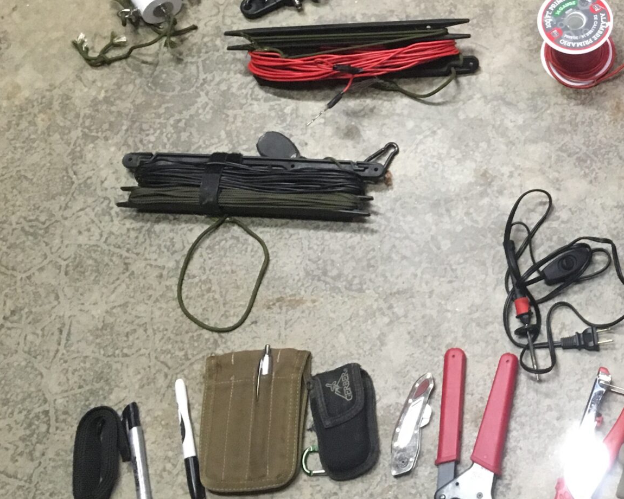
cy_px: 87
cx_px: 641
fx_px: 1163
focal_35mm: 63
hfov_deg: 28.0
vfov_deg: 23.8
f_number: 2.2
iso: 160
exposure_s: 1/30
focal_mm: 4.15
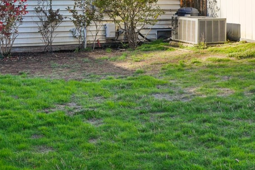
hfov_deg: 28.8
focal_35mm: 70
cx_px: 107
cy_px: -1
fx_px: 496
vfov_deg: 18.9
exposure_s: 1/320
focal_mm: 21
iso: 400
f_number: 8
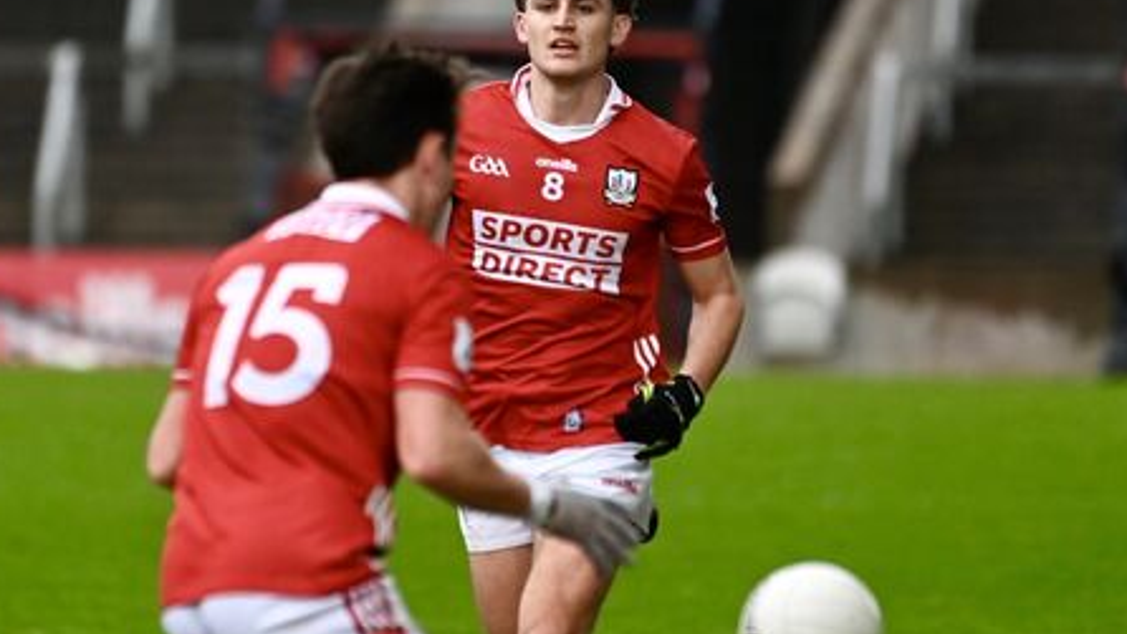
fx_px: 28094
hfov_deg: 2.3
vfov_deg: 1.3
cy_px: 269
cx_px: 490
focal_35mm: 940
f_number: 5.6
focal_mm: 500
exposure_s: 1/1000
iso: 2800
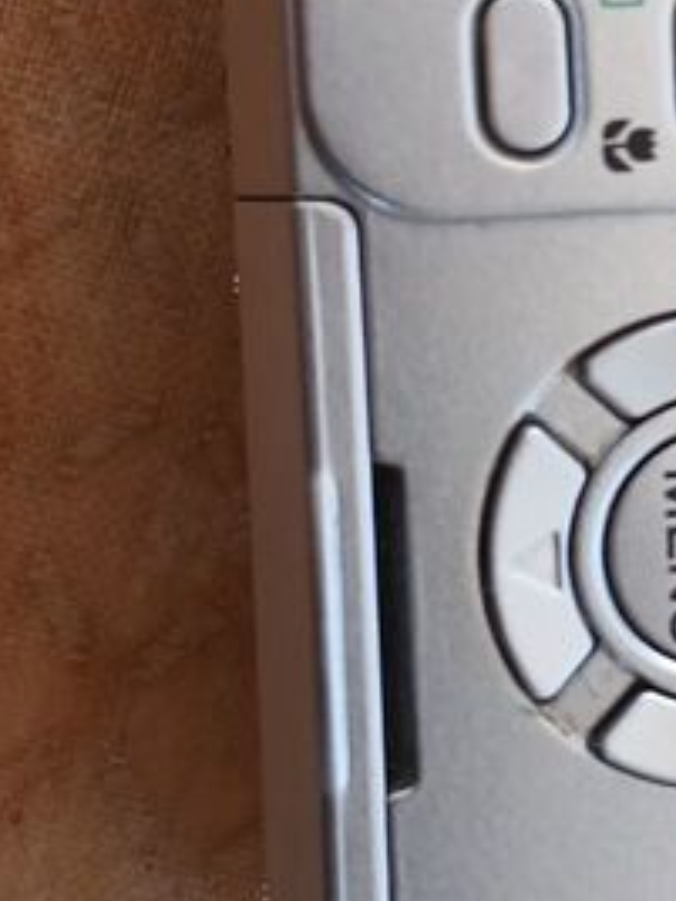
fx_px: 2526
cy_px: 188
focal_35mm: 97
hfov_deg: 14.9
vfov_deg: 20.0
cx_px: 747
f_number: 1.8
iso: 80
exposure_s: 1/50
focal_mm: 3.98
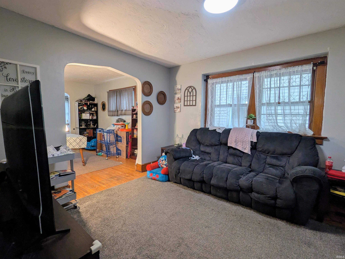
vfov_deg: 78.2
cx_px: 172
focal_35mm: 16
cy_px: 130
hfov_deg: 94.4
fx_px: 160
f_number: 2.2
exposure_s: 1/24
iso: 110
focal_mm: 2.35
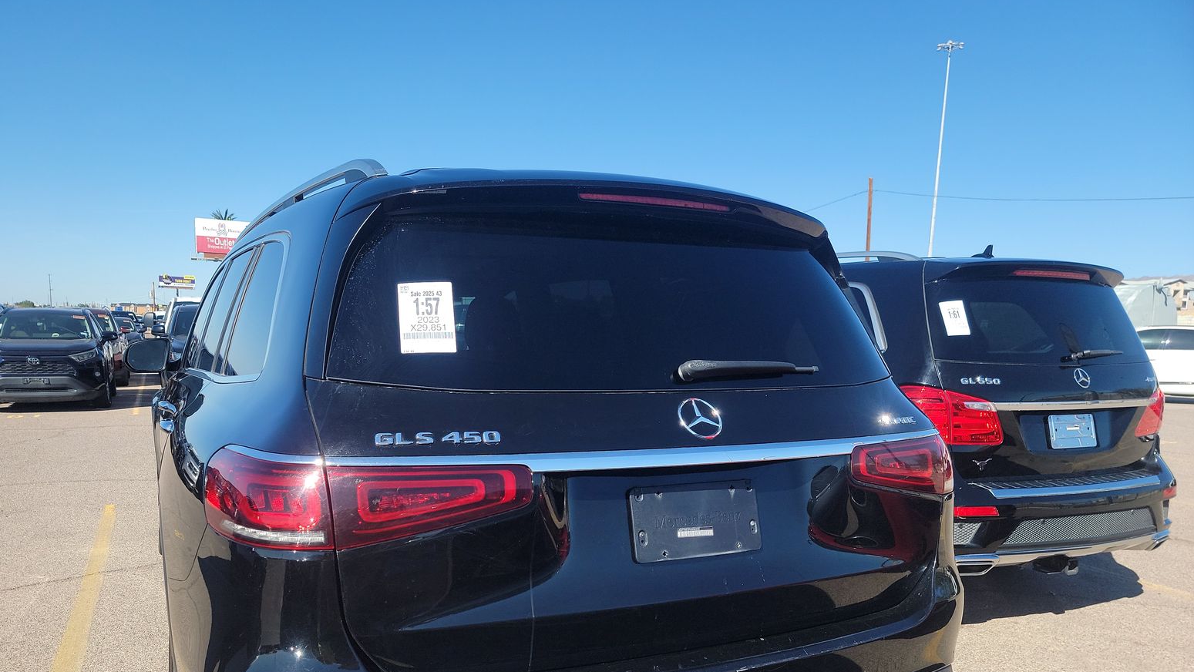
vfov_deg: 42.5
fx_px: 855
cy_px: 431
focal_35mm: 27
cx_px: 580
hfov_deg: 69.8
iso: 50
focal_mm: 6.7
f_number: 1.8
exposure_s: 1/669
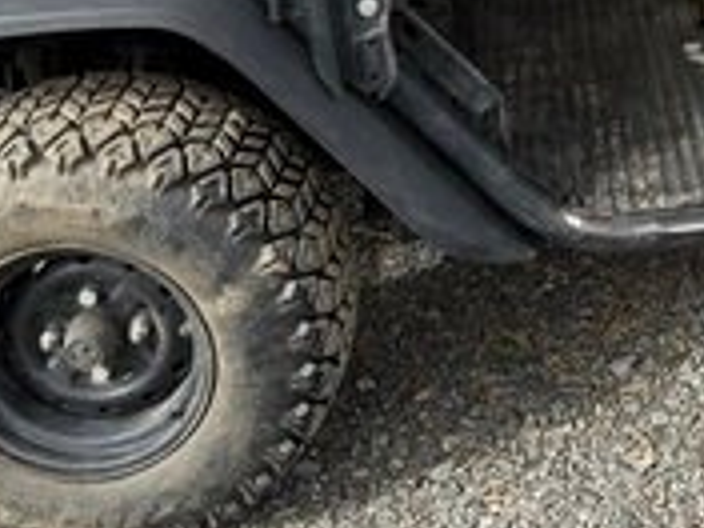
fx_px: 1668
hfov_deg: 22.0
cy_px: -236
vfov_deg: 16.6
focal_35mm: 82
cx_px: 852
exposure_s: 1/1618
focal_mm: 6.76
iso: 80
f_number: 1.78
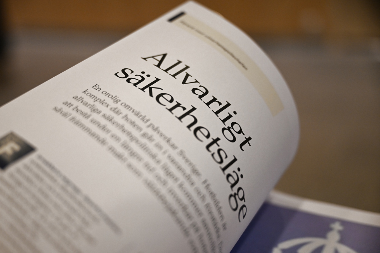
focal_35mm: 49
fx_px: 517
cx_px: 190
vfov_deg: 27.5
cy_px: 126
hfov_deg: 40.4
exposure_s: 1/640
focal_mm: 49
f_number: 2.8
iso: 1600
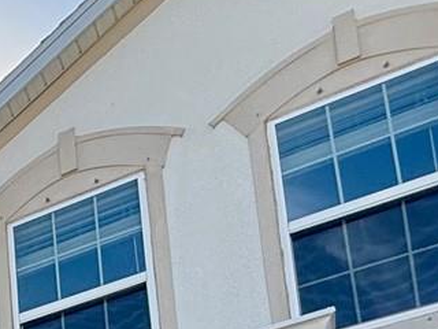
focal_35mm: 70
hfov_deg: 22.2
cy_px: 695
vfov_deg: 15.7
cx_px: -245
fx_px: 886
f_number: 2.2
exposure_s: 1/1125
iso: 64
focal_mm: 2.22
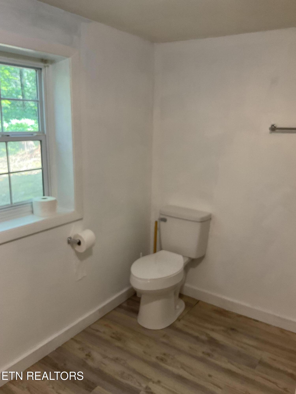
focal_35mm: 29
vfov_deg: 61.7
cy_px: 197
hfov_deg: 48.2
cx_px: 148
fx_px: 331
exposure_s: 1/60
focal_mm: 3
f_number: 1.8
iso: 80
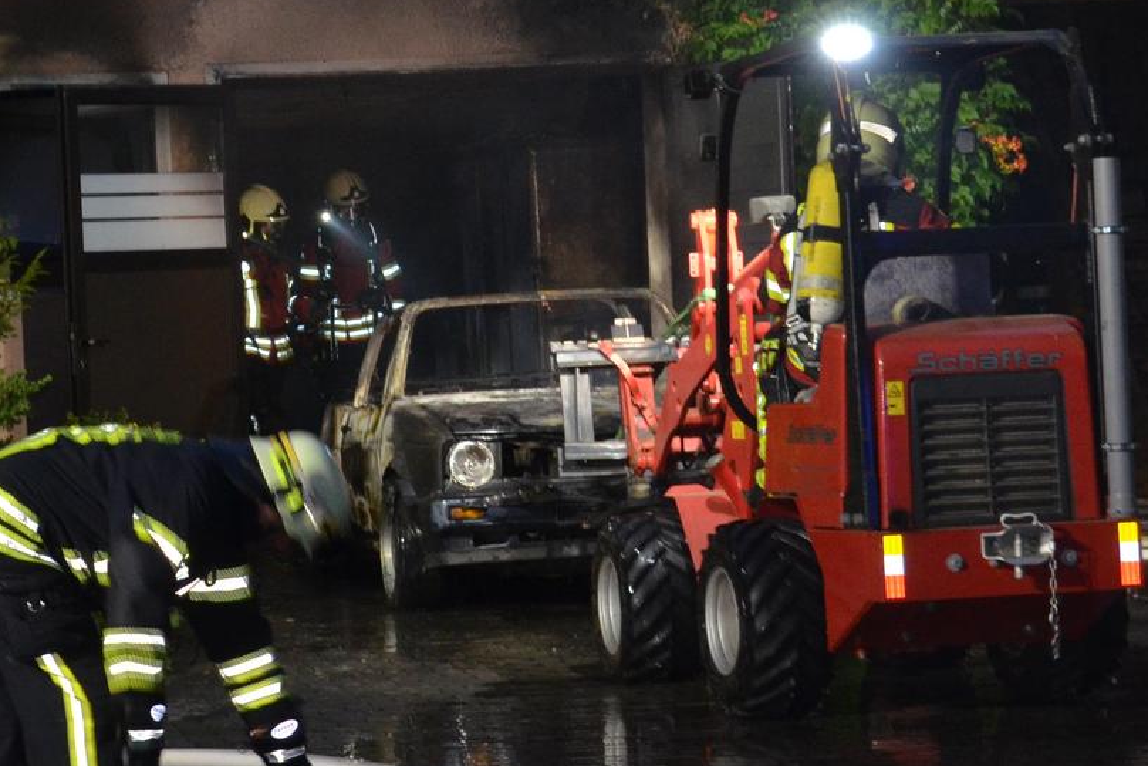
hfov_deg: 15.9
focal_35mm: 128
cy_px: 227
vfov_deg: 10.7
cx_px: 293
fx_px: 4082
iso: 1000
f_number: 7.1
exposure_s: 1/30
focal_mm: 36
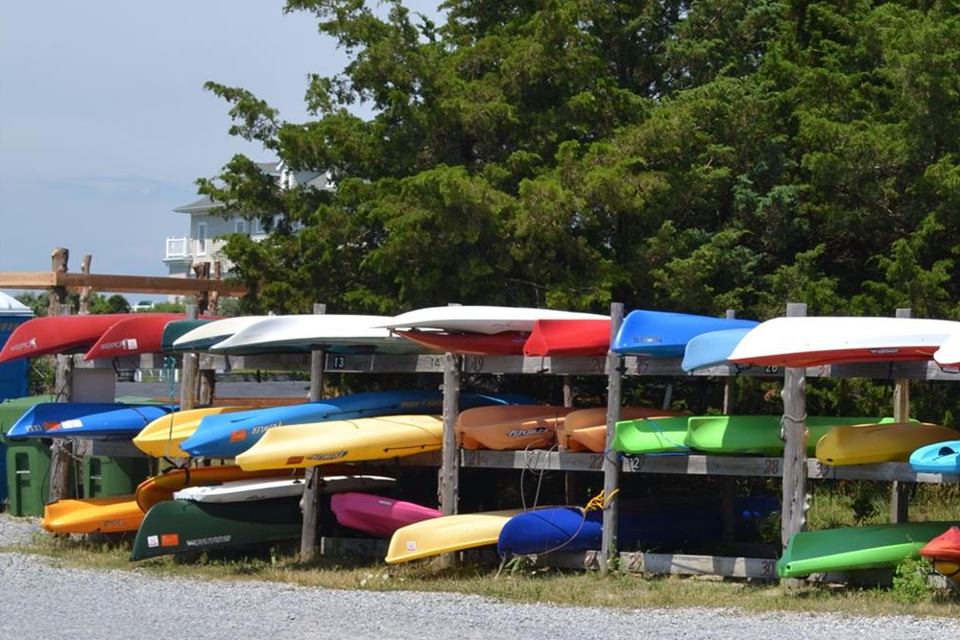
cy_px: 135
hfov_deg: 22.6
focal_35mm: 86
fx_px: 2294
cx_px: 980
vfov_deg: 15.8
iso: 100
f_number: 7.1
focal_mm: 28
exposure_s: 1/200
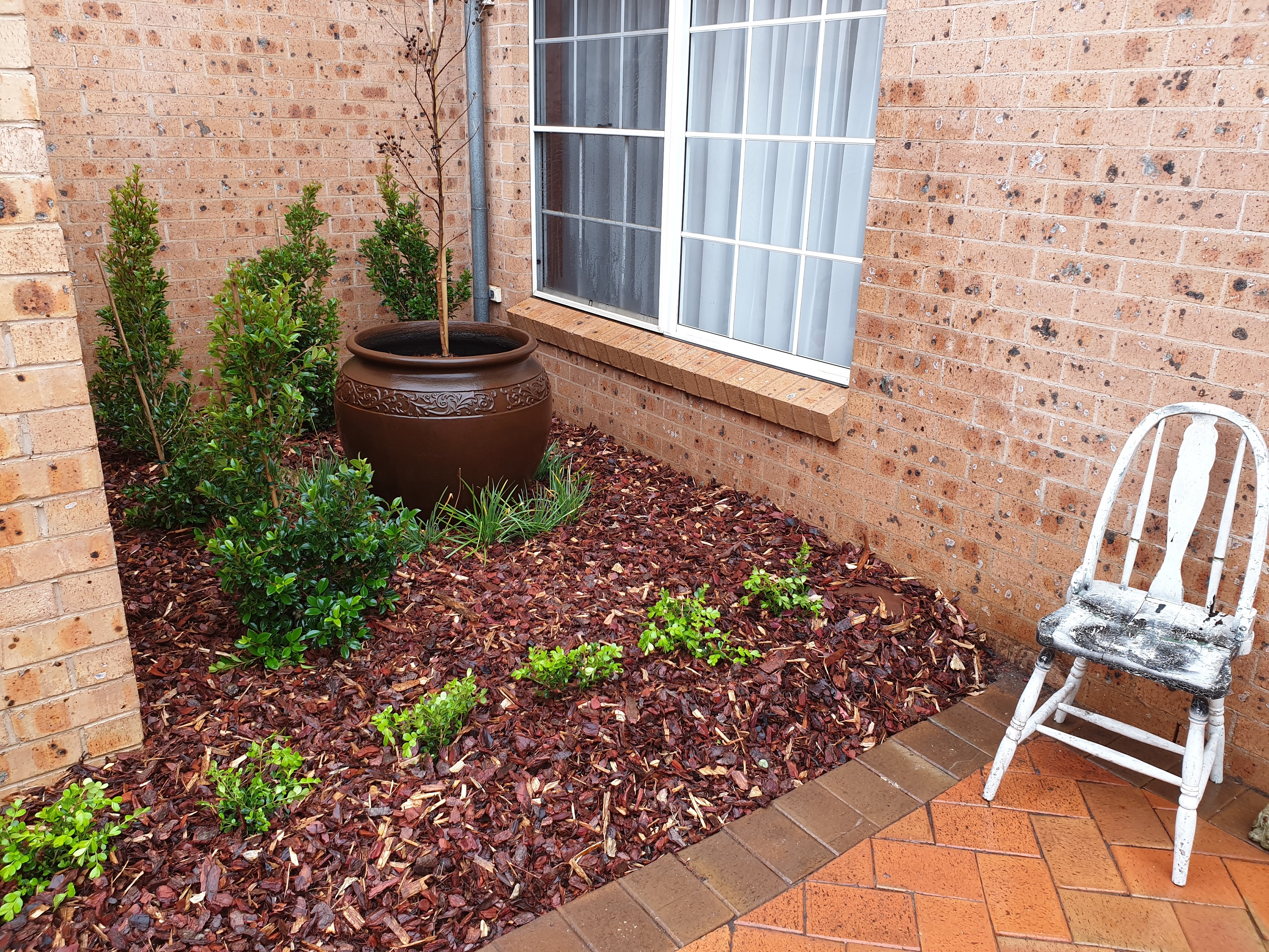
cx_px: 634
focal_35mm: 26
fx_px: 953
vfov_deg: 53.1
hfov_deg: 67.3
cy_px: 476
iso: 50
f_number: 2.4
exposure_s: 1/50
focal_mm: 4.3
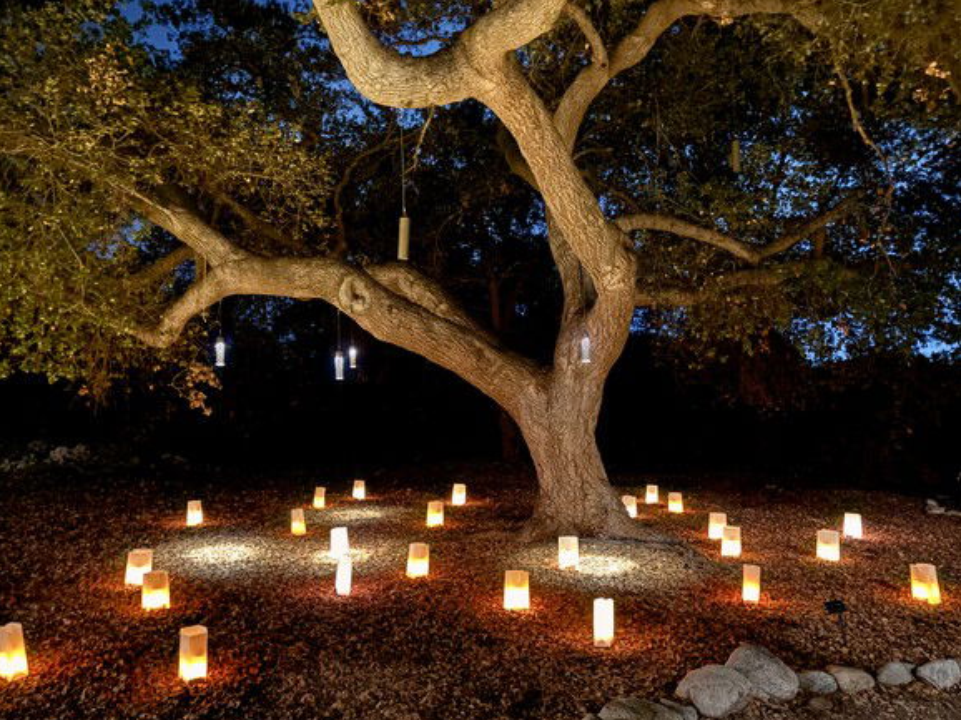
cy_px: 359
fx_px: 749
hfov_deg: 65.3
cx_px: 469
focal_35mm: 27
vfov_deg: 51.3
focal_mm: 5.96
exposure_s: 1/2
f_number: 1.6
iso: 2000
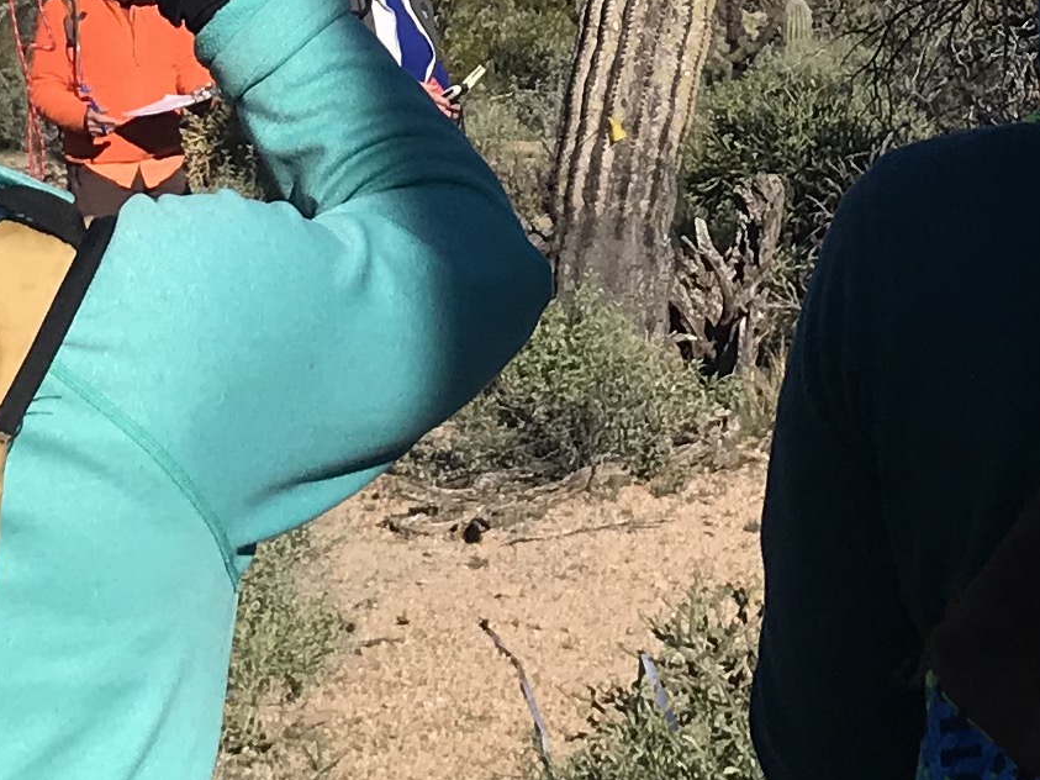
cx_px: 486
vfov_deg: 10.7
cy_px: -310
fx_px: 4025
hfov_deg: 14.7
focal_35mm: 134
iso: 20
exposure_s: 1/3690
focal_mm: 3.99
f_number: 1.8
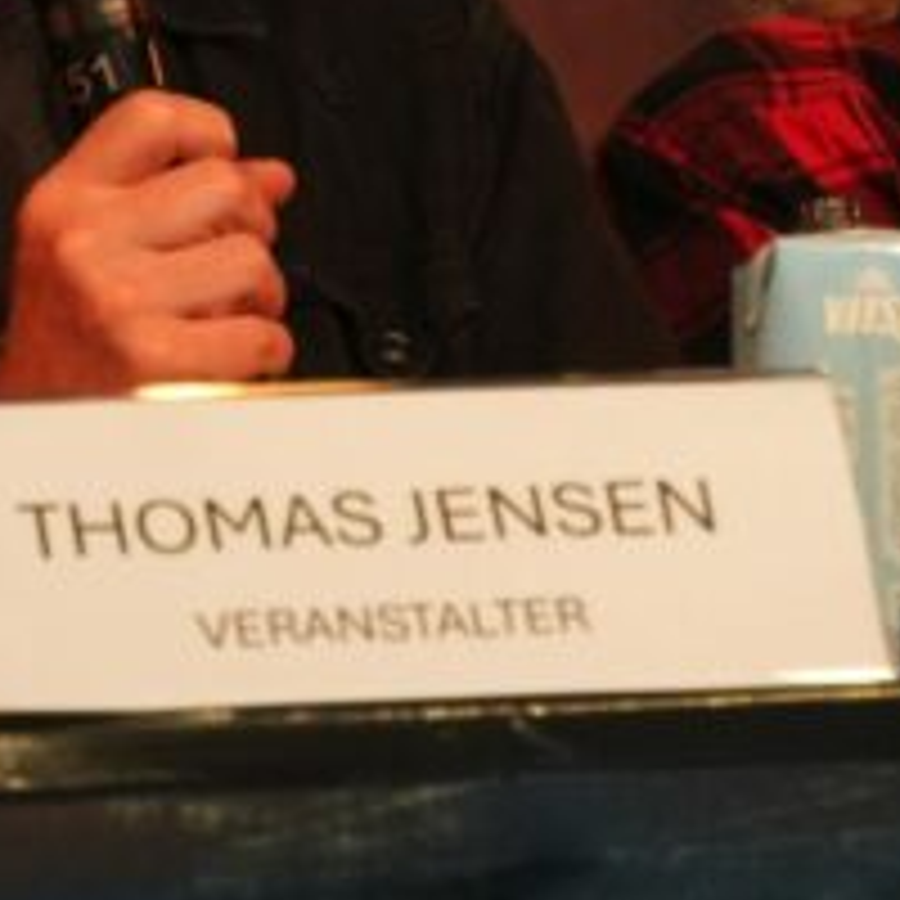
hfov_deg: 3.2
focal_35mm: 548
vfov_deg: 3.2
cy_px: -202
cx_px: 680
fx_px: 16119
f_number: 5.6
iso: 1000
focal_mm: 112
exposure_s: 1/200
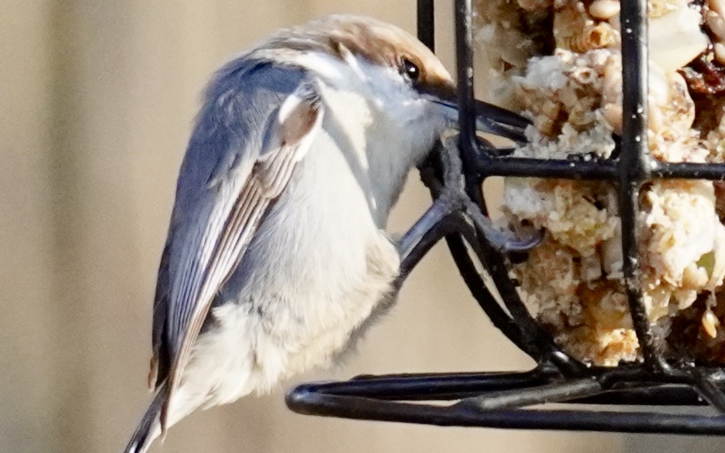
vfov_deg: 2.5
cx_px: 362
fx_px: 10362
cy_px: 234
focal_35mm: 525
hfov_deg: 4.0
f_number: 6.3
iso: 2500
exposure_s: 1/1000
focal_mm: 313
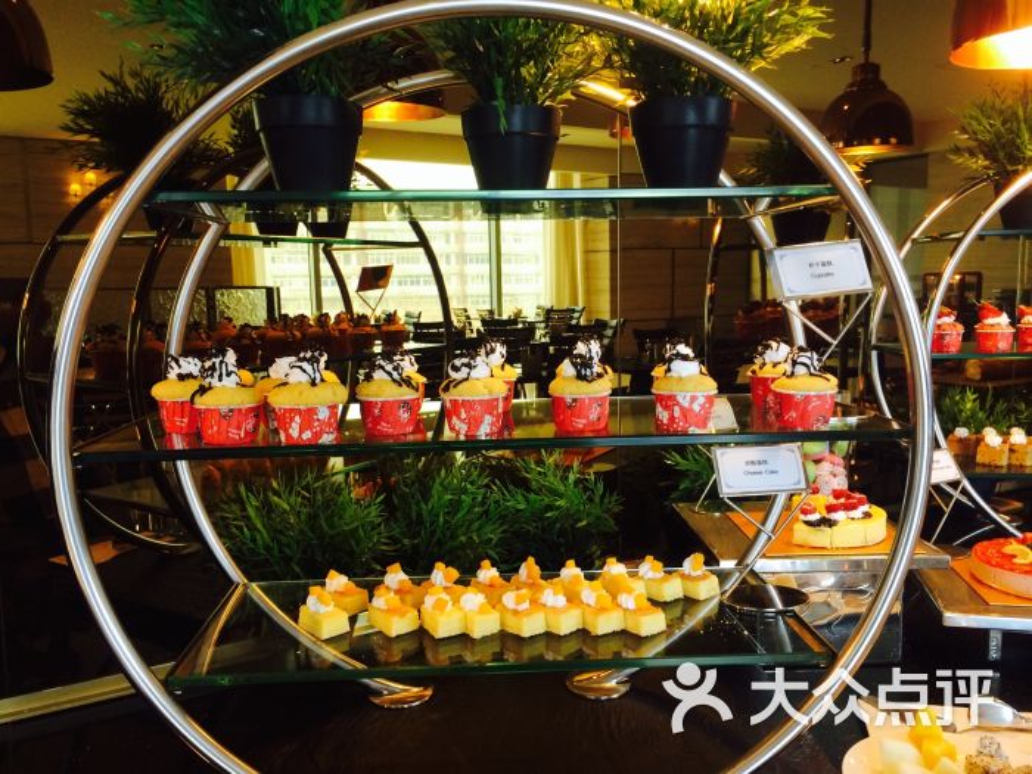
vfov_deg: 46.8
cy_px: 387
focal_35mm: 30
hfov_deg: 60.0
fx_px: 894
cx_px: 516
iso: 50
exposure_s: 1/30
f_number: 2.2
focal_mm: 4.12
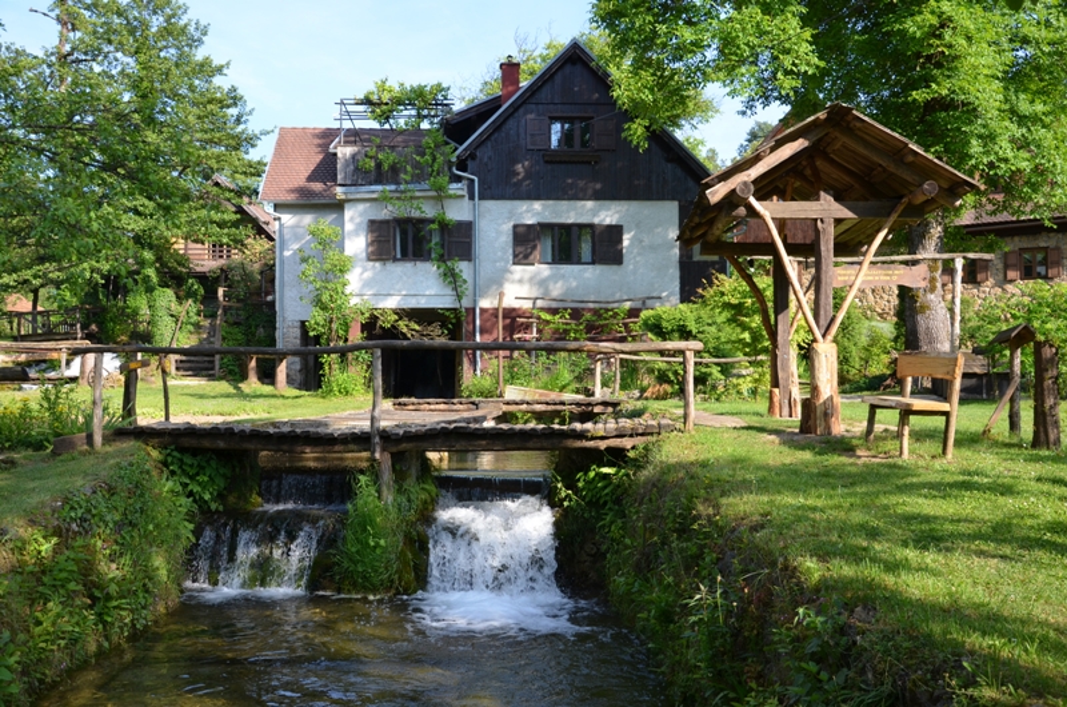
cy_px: 354
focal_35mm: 36
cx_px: 534
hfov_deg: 53.2
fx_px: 1065
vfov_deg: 36.7
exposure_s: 1/250
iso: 200
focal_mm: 24
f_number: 8
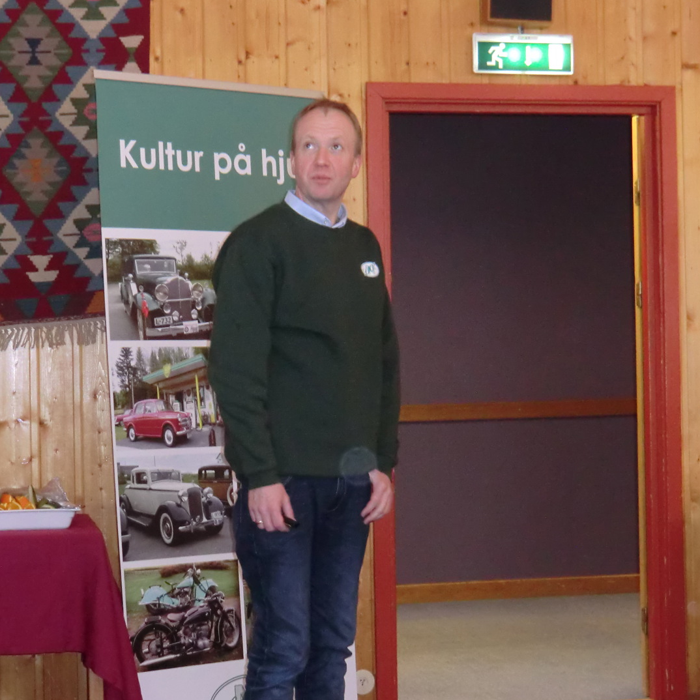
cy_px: 349
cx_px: 323
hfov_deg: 22.5
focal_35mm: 77
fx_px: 1762
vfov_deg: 22.5
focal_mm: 11.6
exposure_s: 1/25
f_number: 4.4
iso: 800
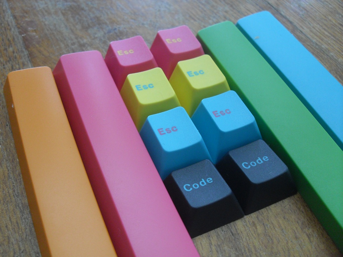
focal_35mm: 37
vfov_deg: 38.7
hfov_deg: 50.1
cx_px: 172
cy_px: 128
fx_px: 367
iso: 200
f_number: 2.8
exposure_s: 1/20
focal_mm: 6.3
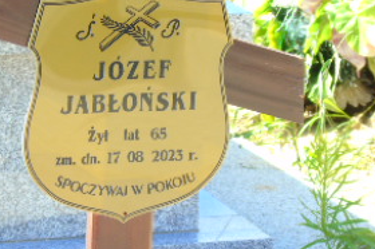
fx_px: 2674
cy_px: 159
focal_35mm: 257
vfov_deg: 5.3
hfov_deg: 8.0
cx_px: 135
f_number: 4.4
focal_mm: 19
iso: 80
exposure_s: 1/100
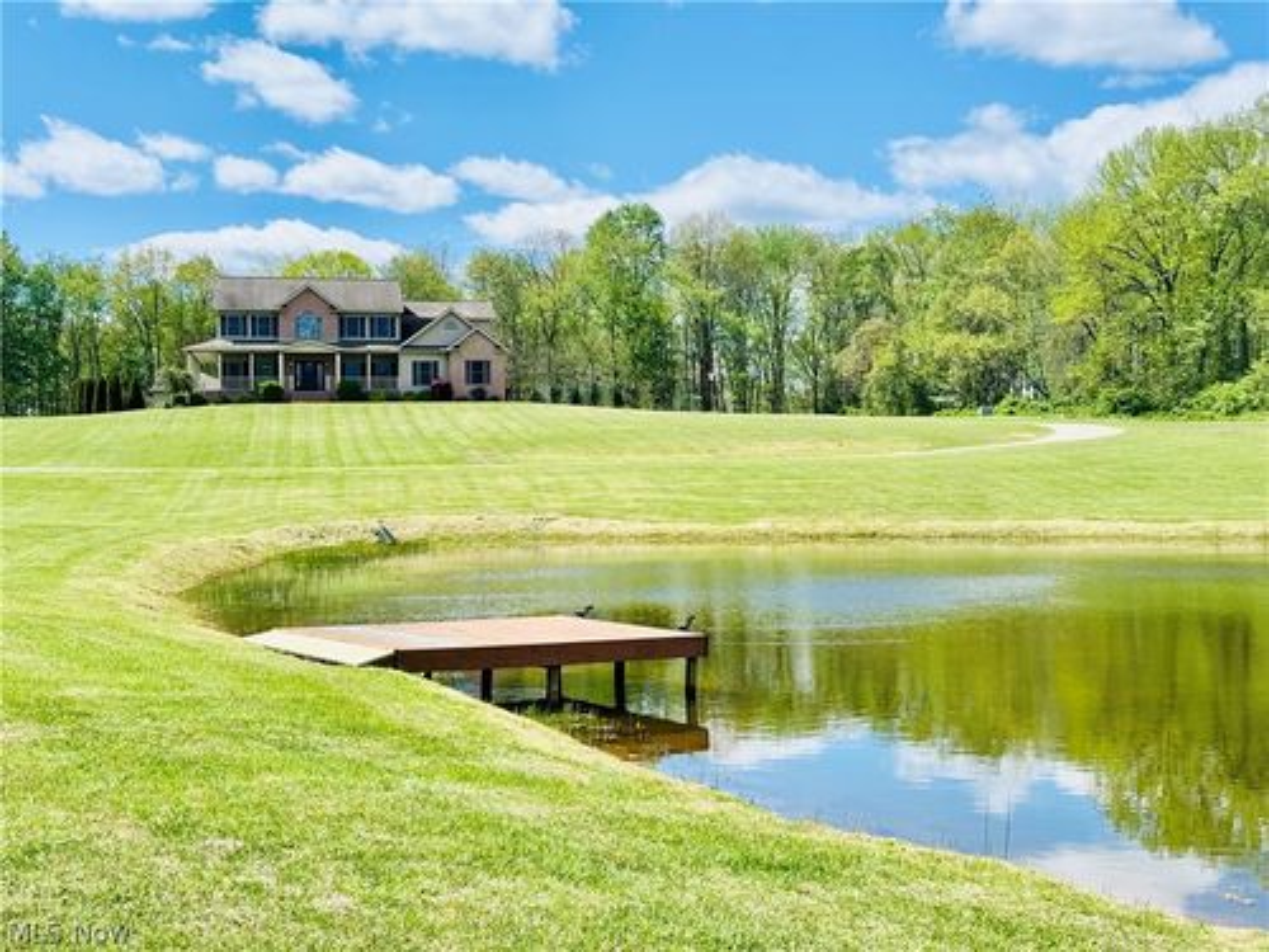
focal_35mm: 48
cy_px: 476
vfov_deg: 30.3
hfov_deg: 39.7
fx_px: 1760
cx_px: 634
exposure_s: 1/3257
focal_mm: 6.76
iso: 64
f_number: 1.78
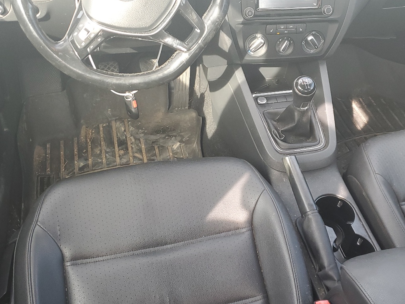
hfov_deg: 45.5
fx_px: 480
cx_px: 242
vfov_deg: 35.1
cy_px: 145
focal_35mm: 41
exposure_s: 1/120
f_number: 1.5
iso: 71
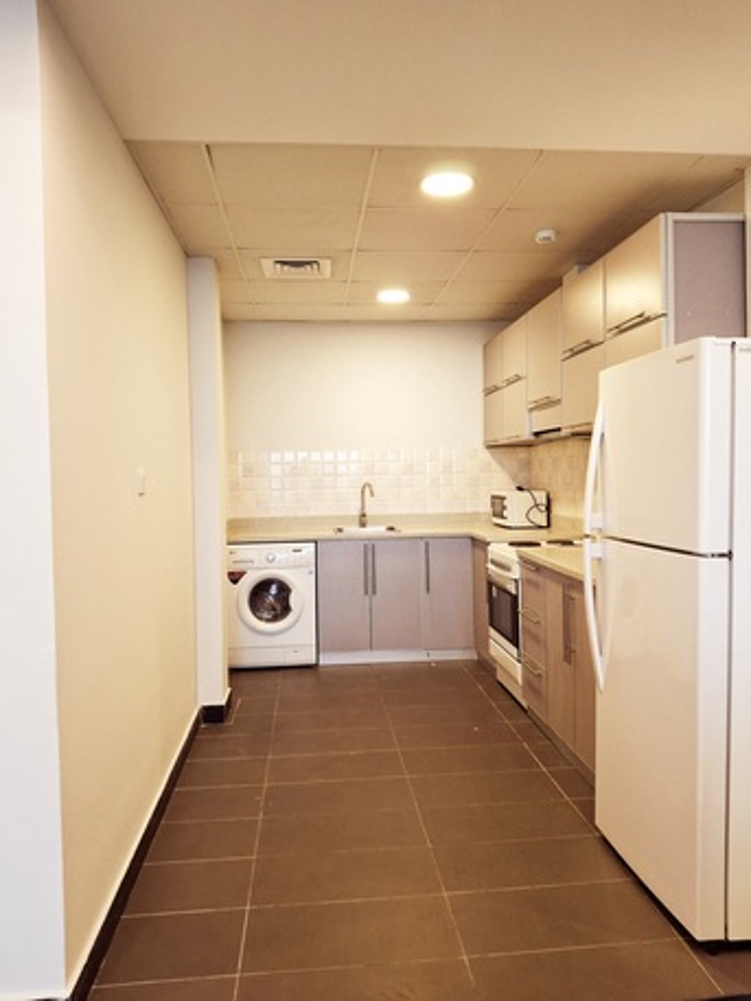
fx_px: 723
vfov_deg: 69.4
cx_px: 376
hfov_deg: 54.9
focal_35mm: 25
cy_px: 500
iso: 200
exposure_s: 1/120
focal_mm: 4.69
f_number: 1.8
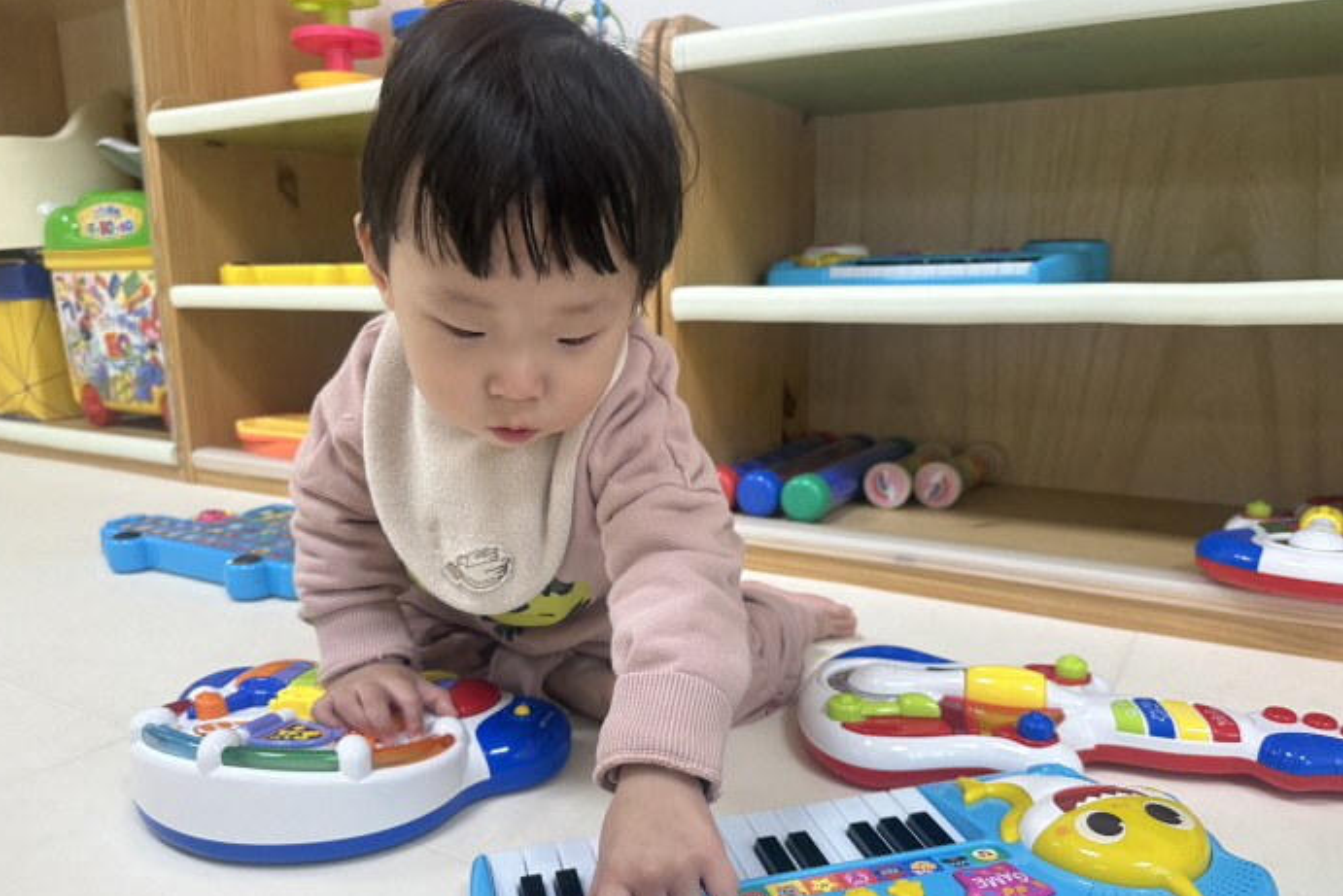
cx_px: 674
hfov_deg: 69.4
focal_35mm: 26
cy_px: 515
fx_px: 970
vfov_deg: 49.4
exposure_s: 1/120
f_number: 1.78
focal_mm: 6.86
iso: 160
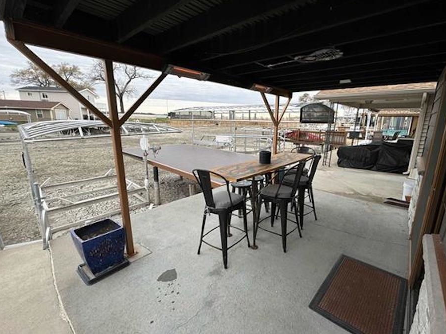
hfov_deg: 94.2
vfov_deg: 78.1
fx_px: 206
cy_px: 163
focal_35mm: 16
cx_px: 245
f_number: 2.2
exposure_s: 1/284
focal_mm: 2.22
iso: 40
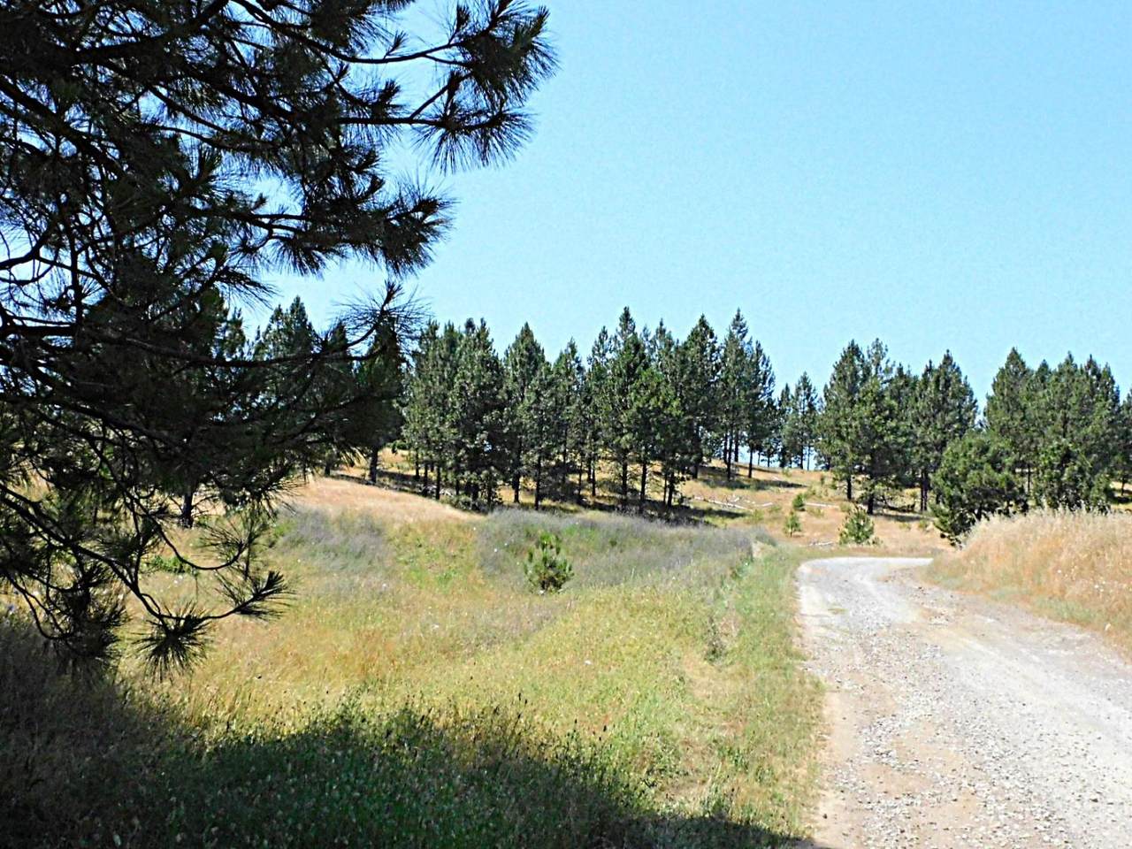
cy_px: 424
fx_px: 1308
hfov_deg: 46.8
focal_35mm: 40
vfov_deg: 36.0
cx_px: 566
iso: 800
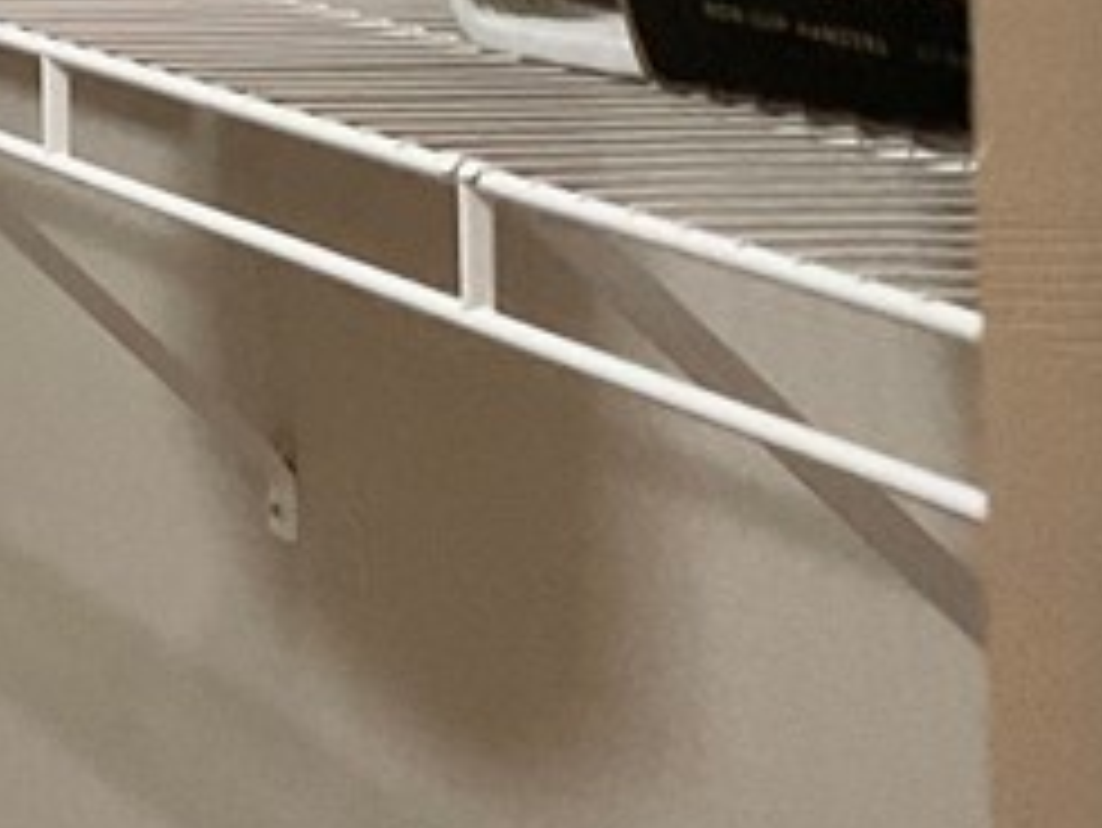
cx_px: -1165
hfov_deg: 13.6
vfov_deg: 11.5
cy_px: -590
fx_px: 3854
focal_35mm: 121
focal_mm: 3
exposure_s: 1/60
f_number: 1.8
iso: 160
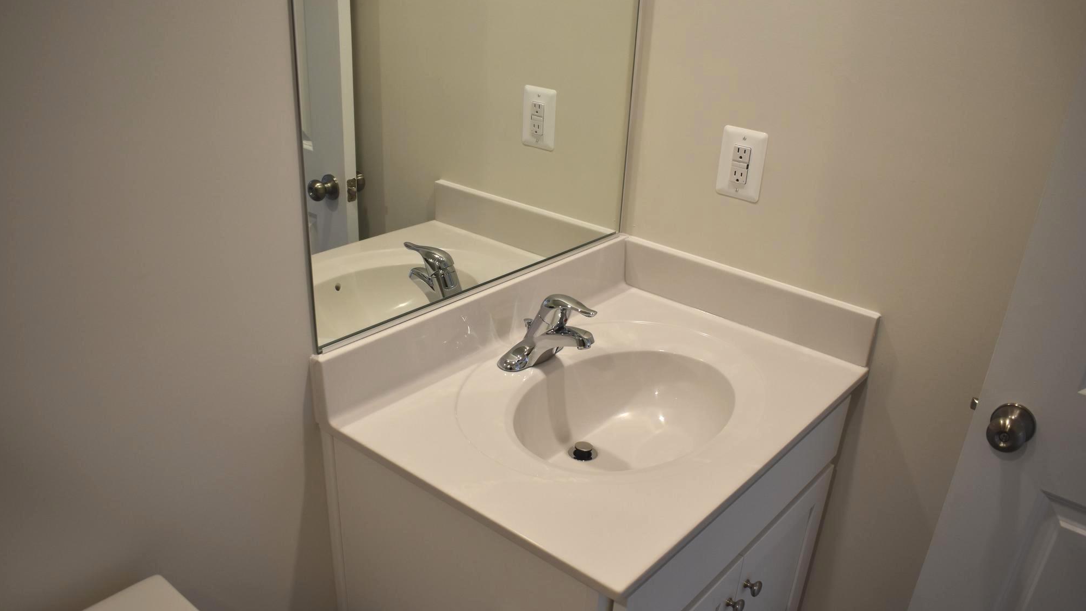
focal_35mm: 29
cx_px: 538
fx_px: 835
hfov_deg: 66.1
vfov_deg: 40.0
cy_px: 369
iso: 400
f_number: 4.5
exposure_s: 1/80
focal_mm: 18
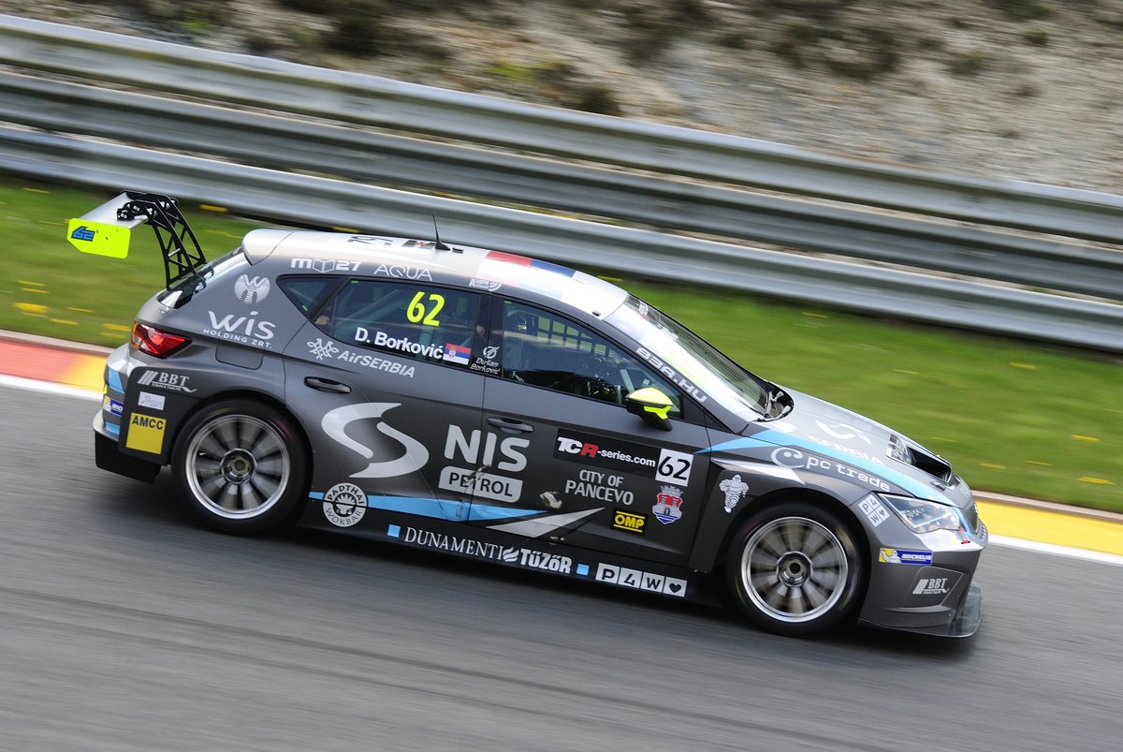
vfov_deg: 7.9
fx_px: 5434
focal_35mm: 174
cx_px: 562
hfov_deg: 11.8
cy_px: 376
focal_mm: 116
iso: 100
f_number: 5
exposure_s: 1/200
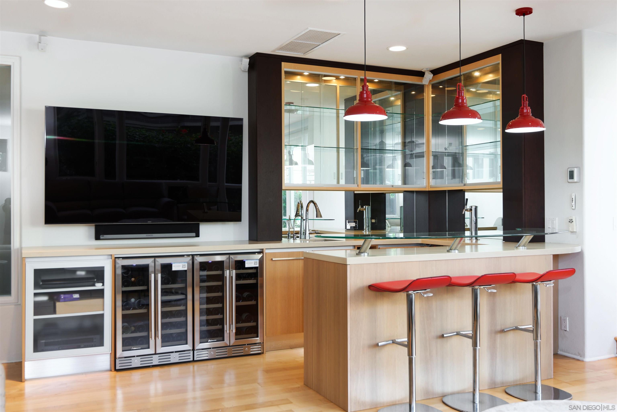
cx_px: 308
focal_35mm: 35
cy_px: 206
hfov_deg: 54.4
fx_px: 600
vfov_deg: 37.9
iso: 250
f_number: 5.6
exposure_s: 1/20
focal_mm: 35
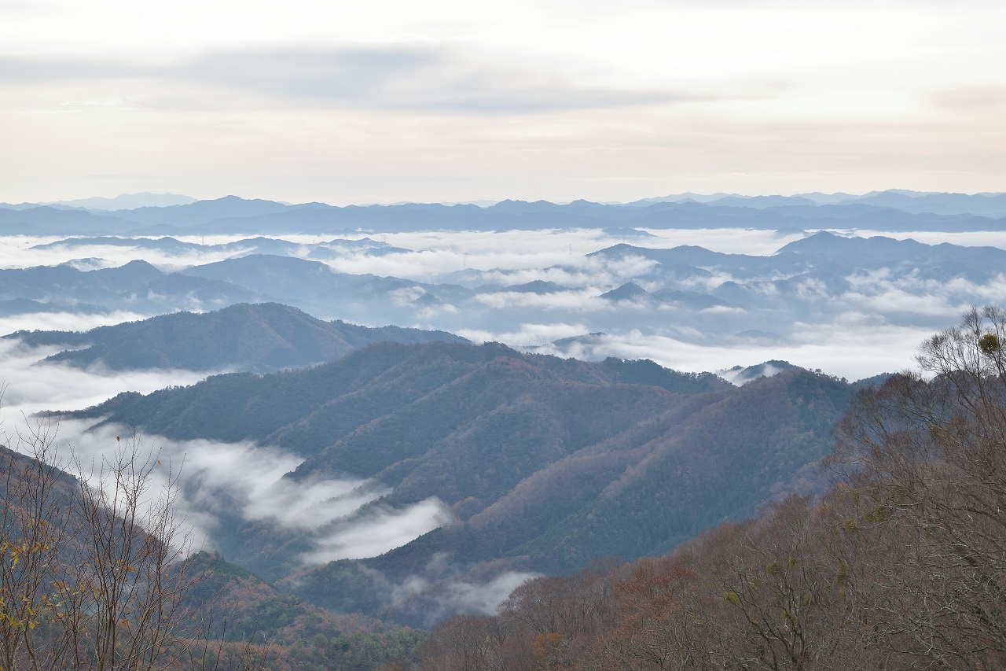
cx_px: 503
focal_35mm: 72
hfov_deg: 28.1
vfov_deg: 18.9
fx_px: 2012
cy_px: 336
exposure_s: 1/250
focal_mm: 48
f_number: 8
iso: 200
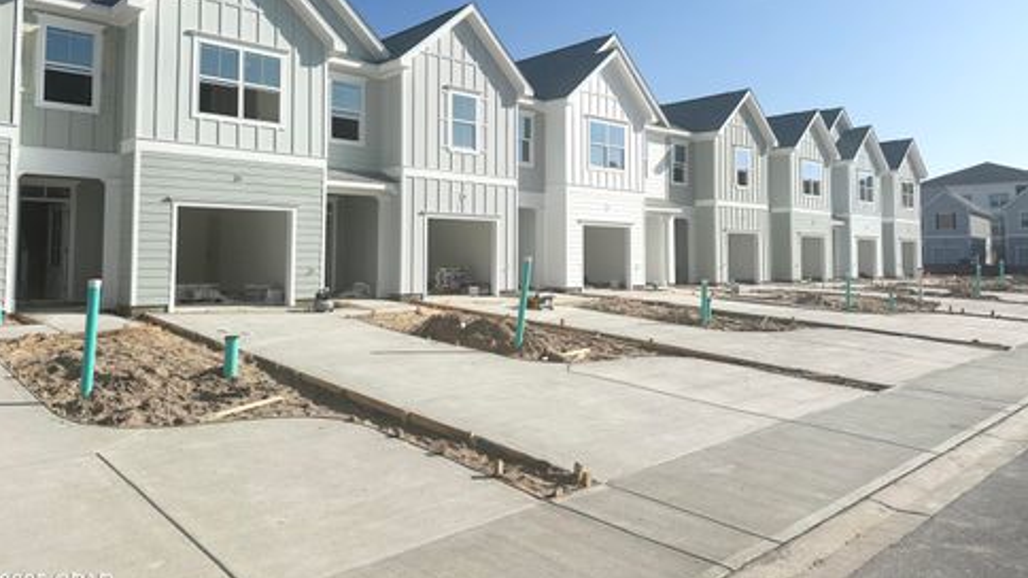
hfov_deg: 69.9
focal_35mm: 27
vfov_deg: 42.6
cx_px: 510
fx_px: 736
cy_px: 220
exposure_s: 1/12048
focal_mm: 6.86
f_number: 1.78
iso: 80
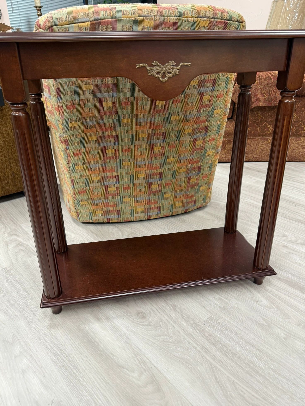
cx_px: 149
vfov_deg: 69.4
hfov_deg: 54.9
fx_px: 294
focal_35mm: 25
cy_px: 197
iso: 125
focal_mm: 6.76
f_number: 1.78
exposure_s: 1/60
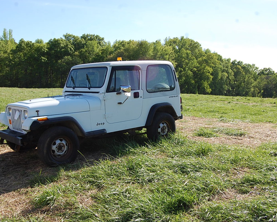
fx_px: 324
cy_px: 111
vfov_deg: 37.7
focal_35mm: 40
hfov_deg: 46.1
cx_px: 120
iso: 200
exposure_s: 1/250
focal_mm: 23
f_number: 8
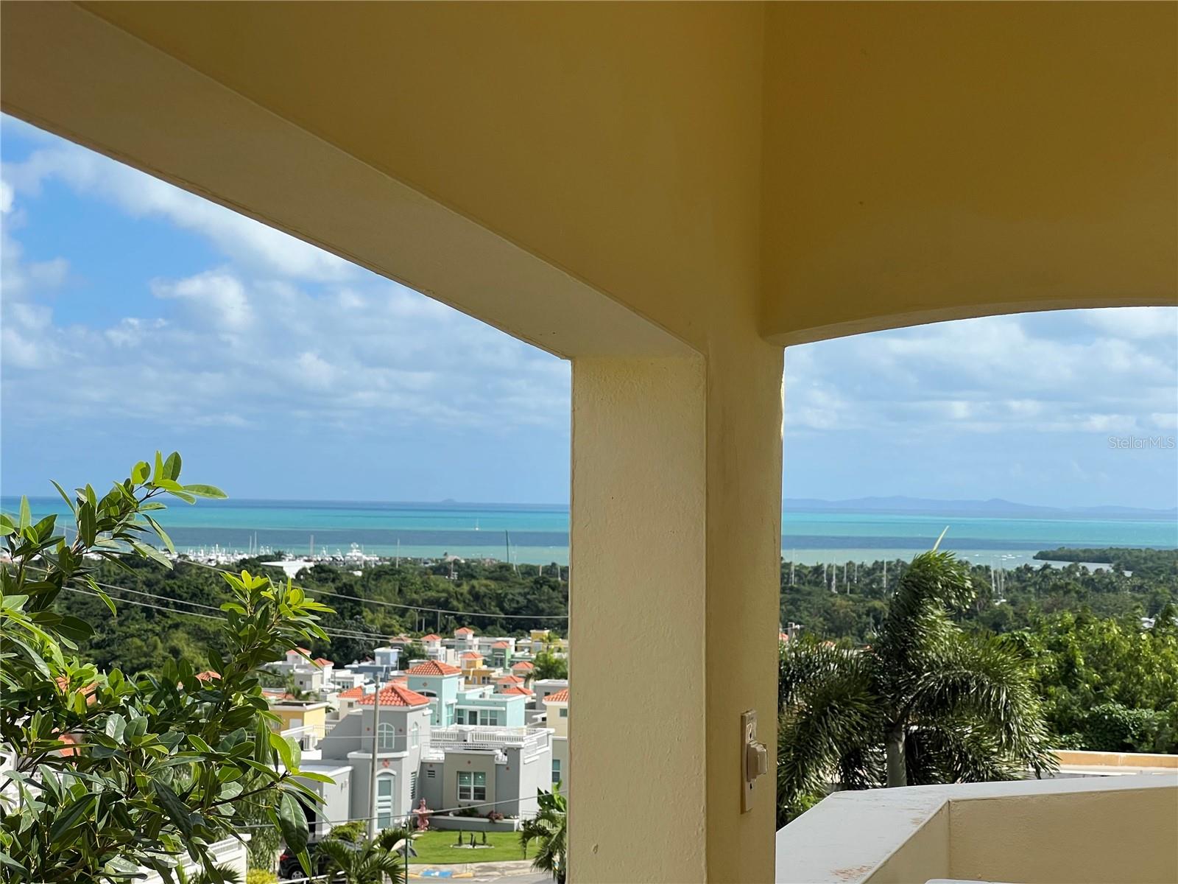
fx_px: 2620
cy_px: 442
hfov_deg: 25.3
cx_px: 589
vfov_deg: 19.1
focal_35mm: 77
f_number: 2.8
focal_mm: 9
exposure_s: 1/995
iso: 32
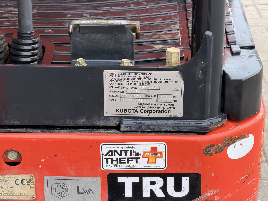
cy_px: 100
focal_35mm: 100
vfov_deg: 14.8
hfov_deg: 19.6
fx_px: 774
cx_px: 134
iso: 100
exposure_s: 1/121
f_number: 2.8
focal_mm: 16.89
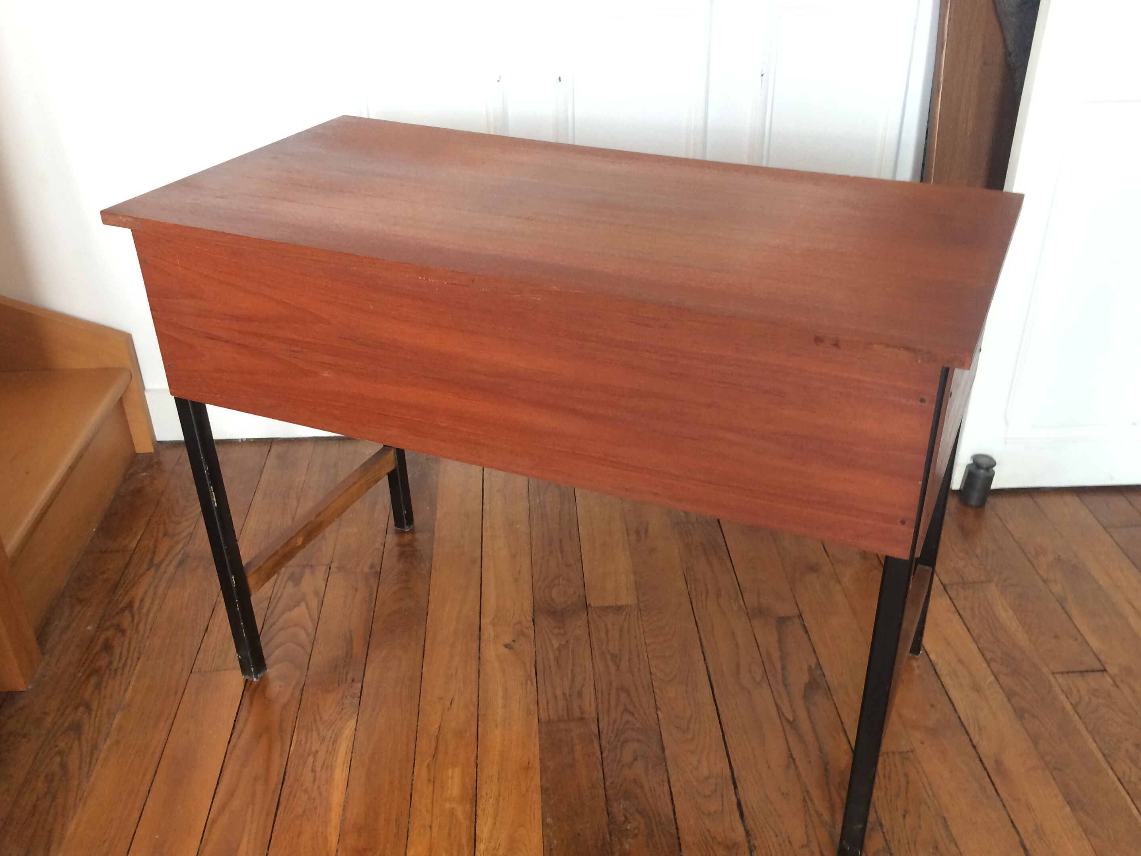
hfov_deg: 55.3
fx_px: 1088
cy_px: 453
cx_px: 613
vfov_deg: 42.9
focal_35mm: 33
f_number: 2.2
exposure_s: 1/33
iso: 64
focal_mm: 4.15
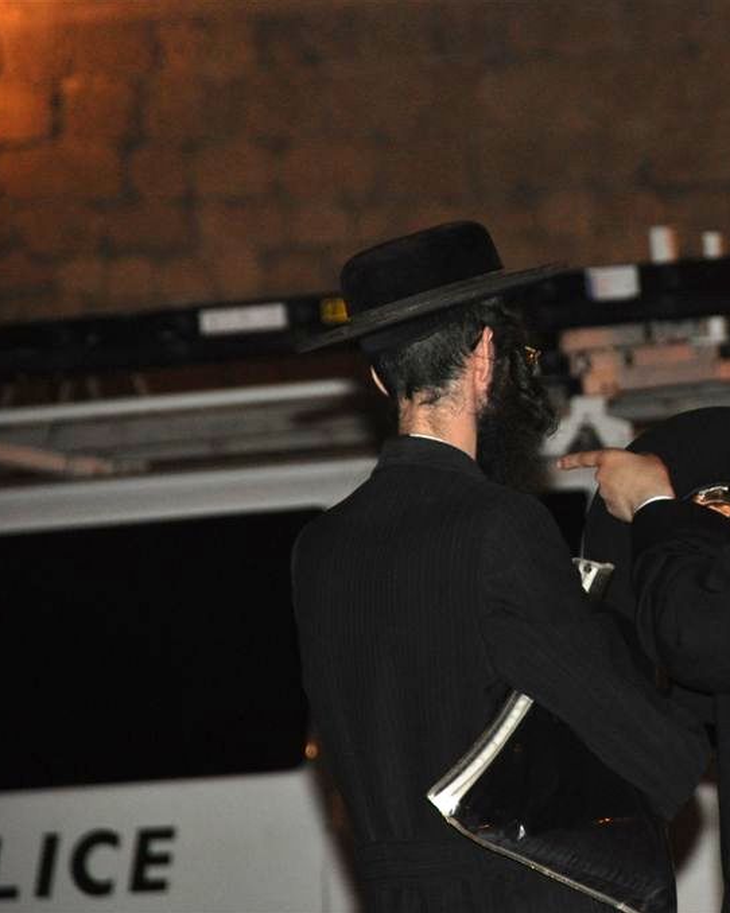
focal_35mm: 425
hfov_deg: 3.6
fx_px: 11483
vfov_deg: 4.6
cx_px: 677
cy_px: 456
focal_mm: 200
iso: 800
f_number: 5.6
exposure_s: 1/60
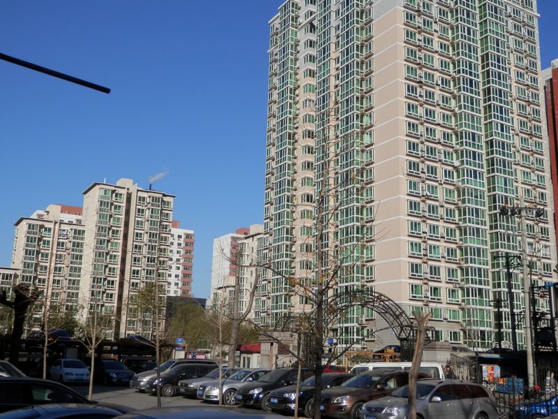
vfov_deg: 38.7
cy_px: 210
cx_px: 279
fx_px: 596
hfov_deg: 50.1
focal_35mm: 37
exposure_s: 1/200
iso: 80
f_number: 10.1
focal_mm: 6.6
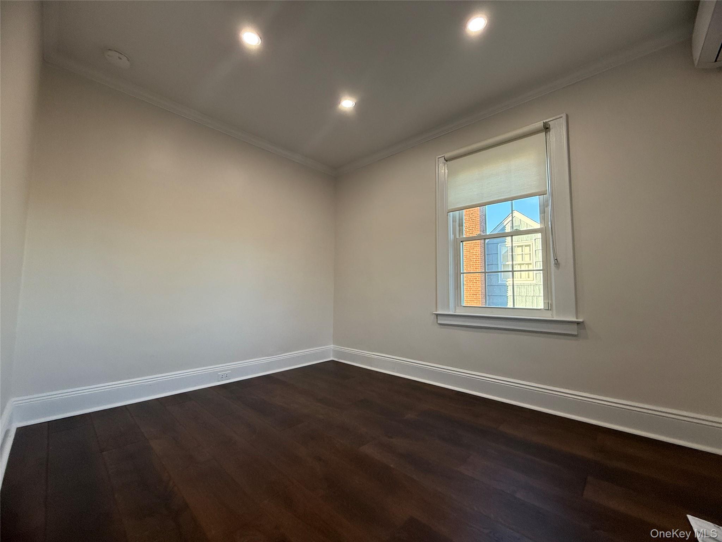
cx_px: 361
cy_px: 271
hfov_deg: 102.1
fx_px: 292
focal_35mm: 14
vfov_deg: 85.7
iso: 160
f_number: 2.2
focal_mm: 2.22
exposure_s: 1/120
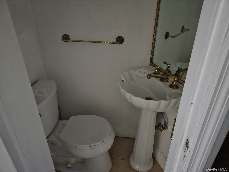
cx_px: 114
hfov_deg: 73.9
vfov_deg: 58.9
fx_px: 152
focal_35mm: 23
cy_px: 86
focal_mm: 5.54
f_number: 1.8
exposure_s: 1/15
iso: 1250
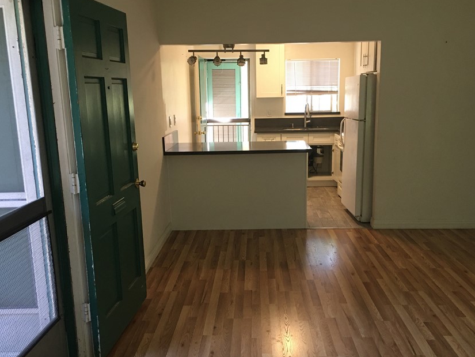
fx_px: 494
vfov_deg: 39.6
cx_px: 248
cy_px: 206
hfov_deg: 51.3
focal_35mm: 36
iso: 64
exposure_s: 1/15
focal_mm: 4.15
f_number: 2.2
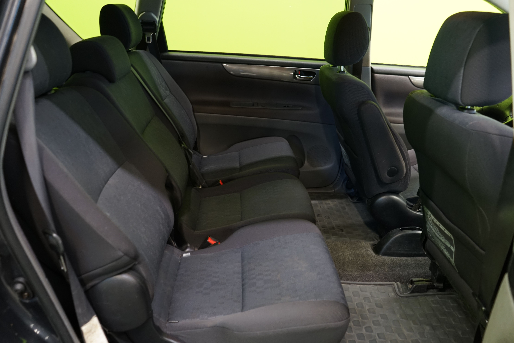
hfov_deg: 63.7
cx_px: 257
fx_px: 414
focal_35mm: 29
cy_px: 172
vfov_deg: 45.0
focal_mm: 29
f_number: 4.5
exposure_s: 1/10
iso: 800
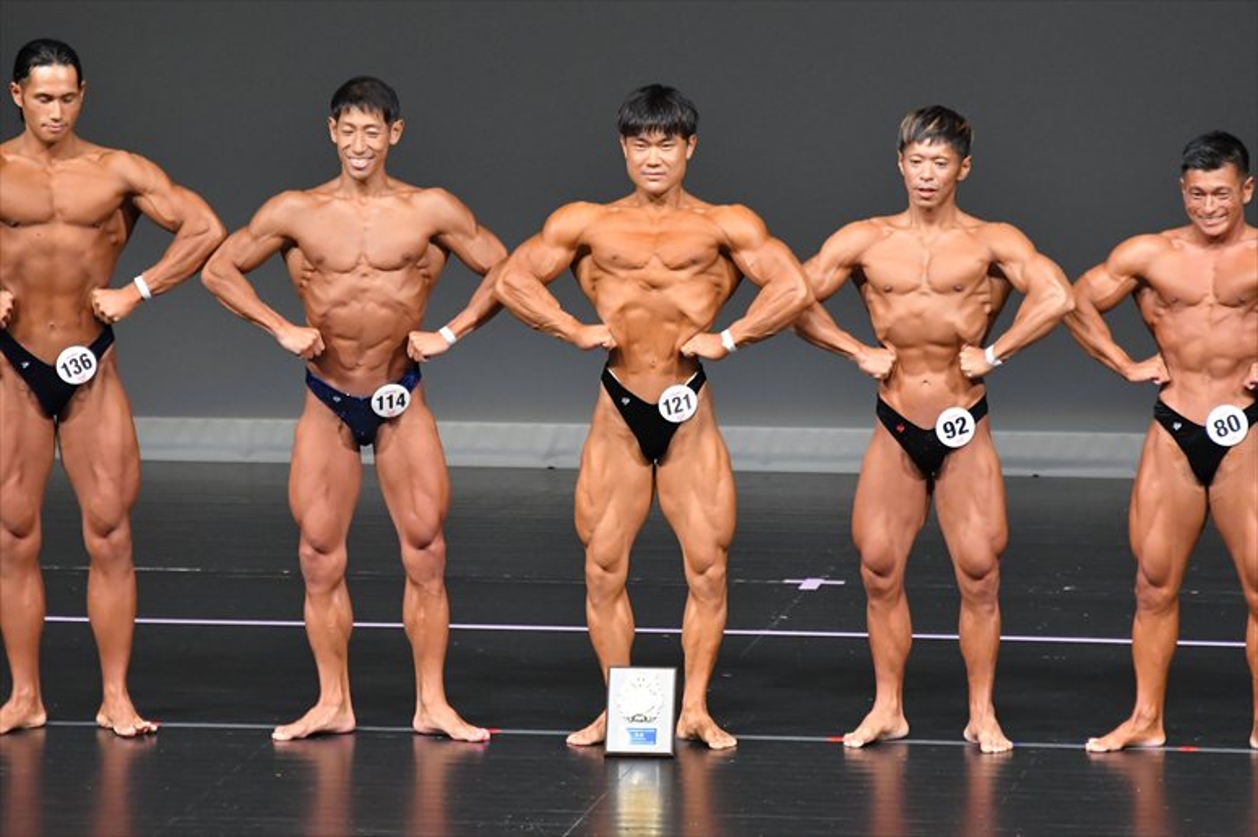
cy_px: 418
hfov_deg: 6.5
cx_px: 629
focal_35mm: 315
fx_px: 11002
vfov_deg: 4.4
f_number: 5.6
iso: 5000
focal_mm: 210
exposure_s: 1/400
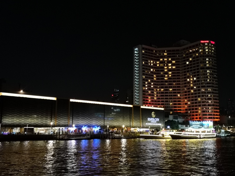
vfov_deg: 38.7
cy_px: 88
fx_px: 251
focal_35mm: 37
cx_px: 118
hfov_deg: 50.1
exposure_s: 1/20
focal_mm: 3.95
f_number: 1.8
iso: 400
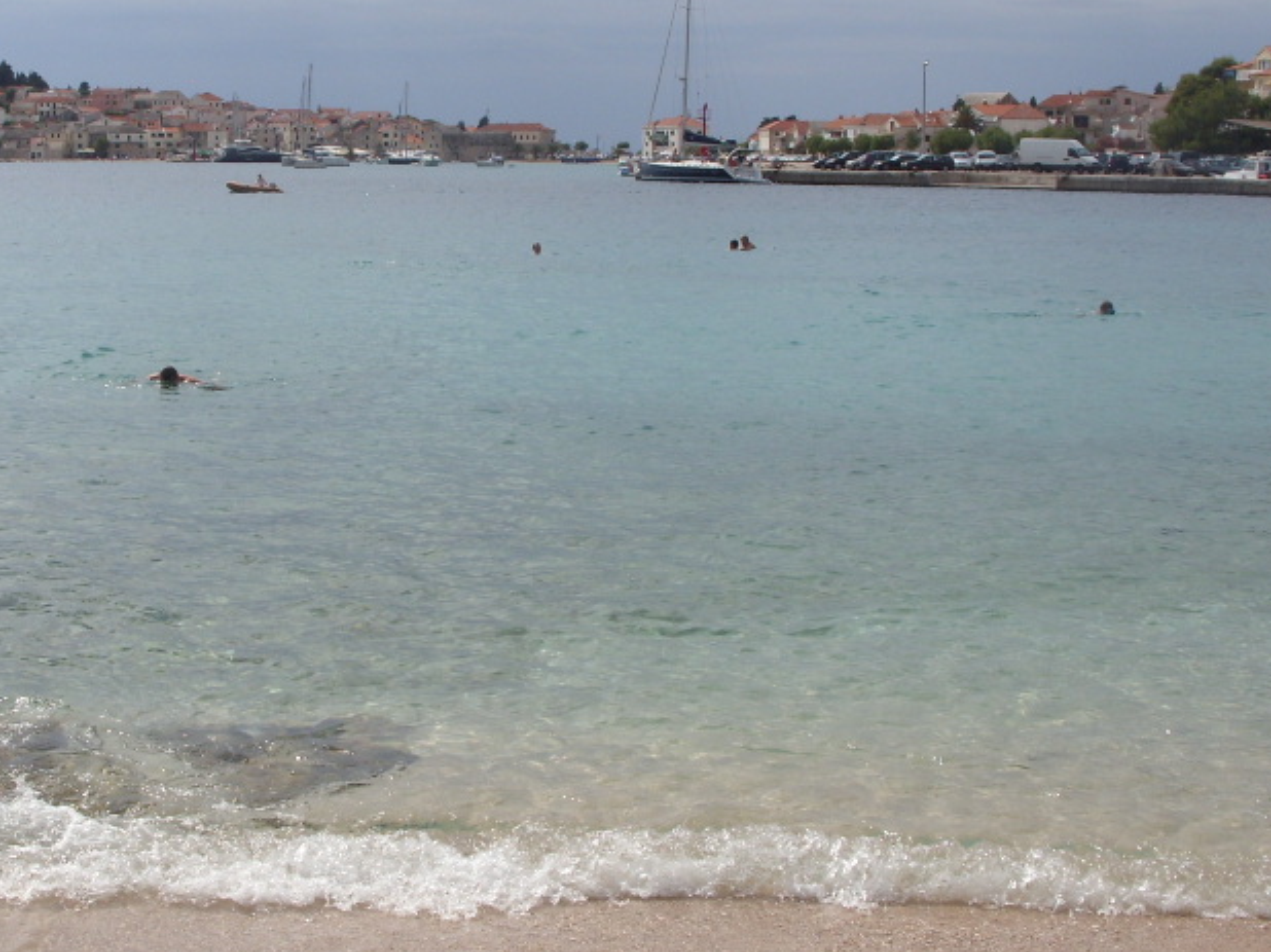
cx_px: 444
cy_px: 391
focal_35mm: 63
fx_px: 2312
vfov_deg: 23.2
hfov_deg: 30.5
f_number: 4.9
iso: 50
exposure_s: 1/840
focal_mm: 6.3
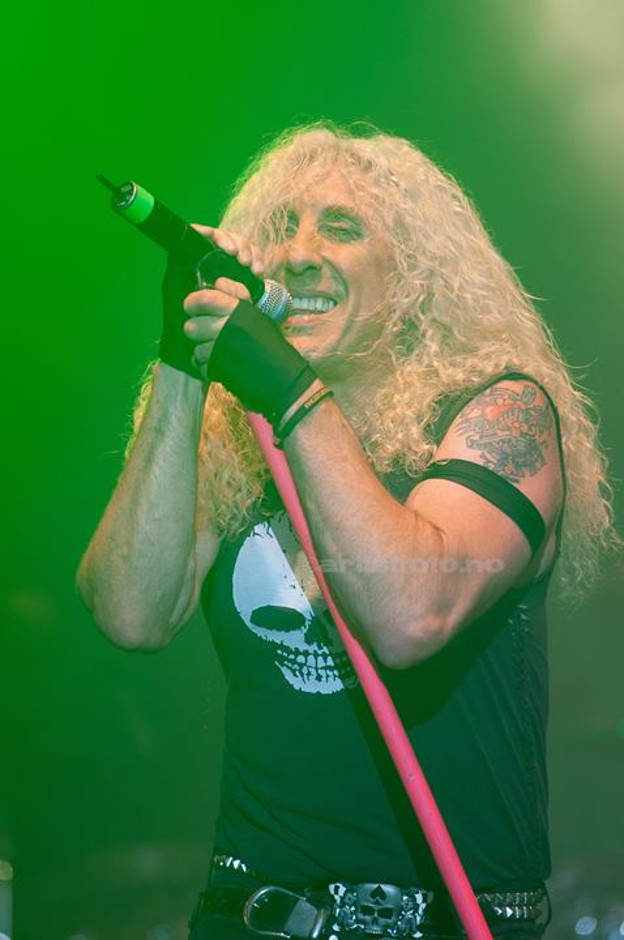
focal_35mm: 300
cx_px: 312
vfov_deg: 6.9
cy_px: 470
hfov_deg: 4.6
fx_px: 7822
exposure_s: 1/320
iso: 400
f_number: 3.5
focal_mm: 200
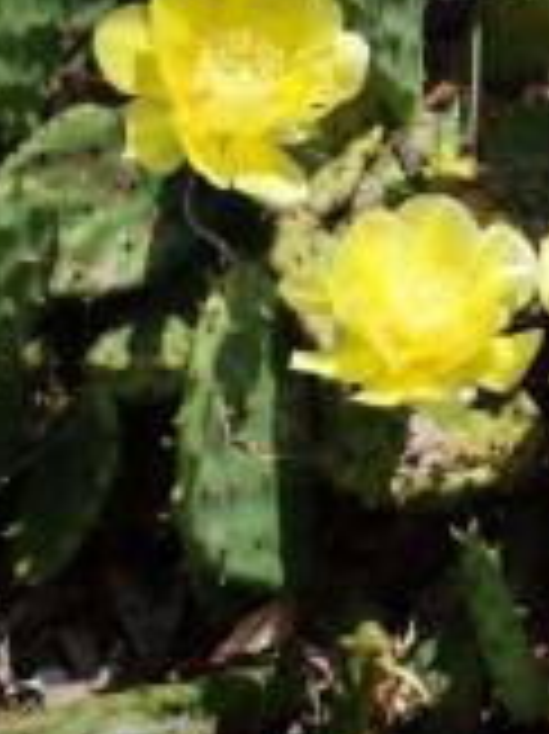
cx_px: 855
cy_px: 189
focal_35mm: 107
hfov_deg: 13.0
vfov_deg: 18.3
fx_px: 2266
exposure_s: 1/400
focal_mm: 10.4
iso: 125
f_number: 5.6
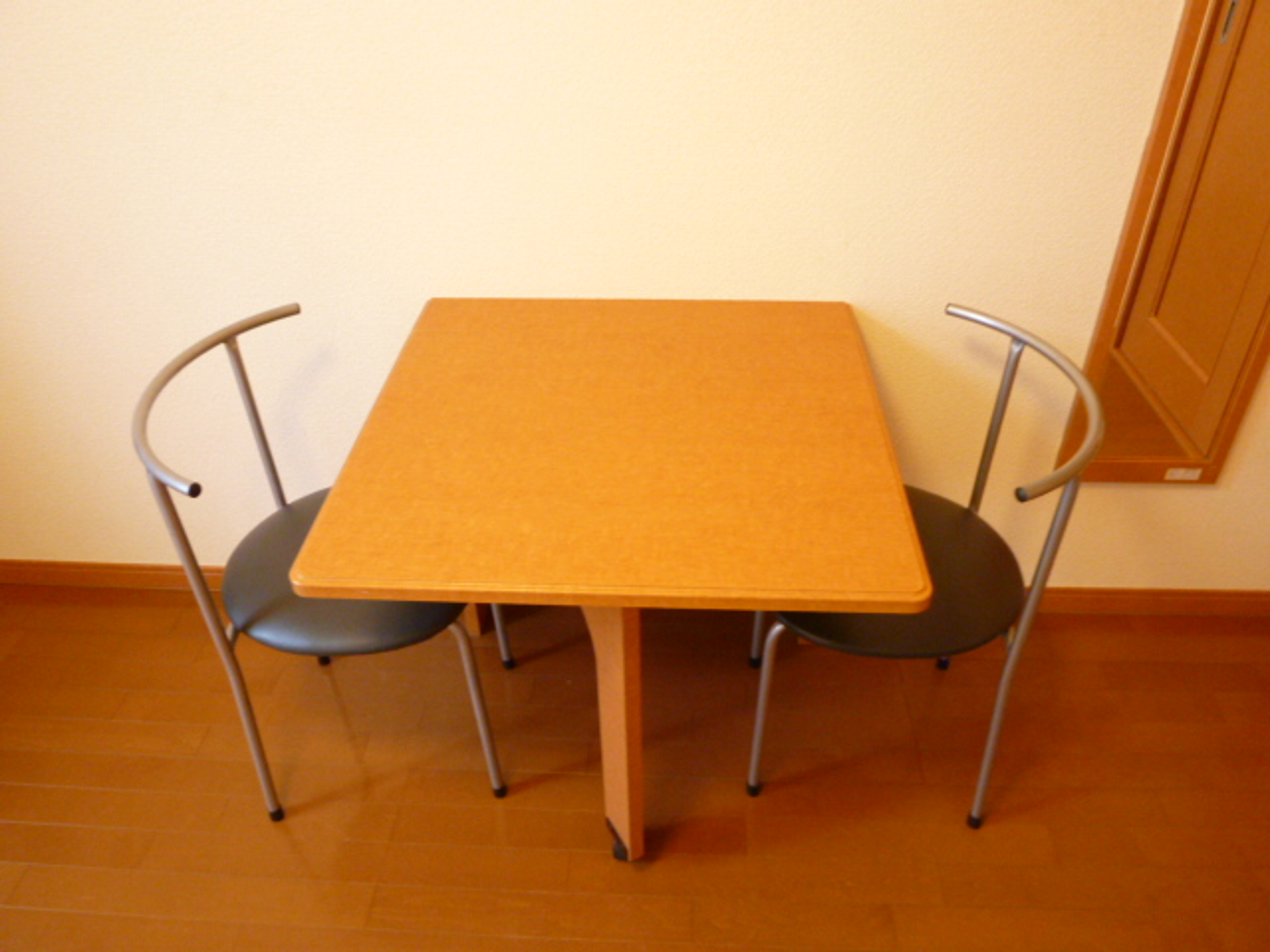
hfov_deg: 69.4
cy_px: 476
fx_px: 917
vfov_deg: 54.9
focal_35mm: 25
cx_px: 635
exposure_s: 1/6
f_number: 2.8
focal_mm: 4.5
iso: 400
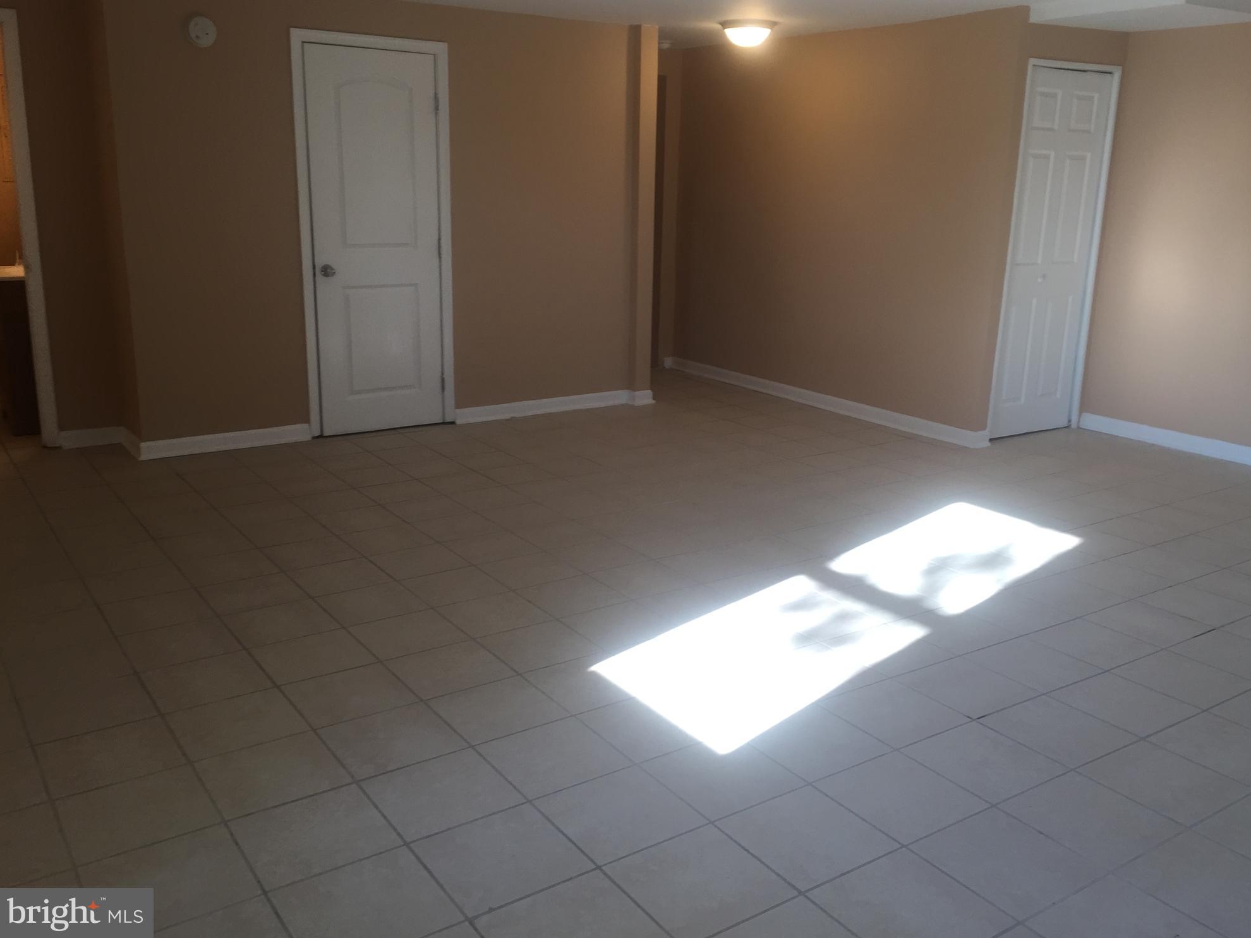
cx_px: 643
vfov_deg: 46.8
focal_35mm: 30
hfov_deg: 60.0
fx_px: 1084
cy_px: 455
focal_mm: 4.15
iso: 40
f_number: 2.2
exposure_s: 1/60
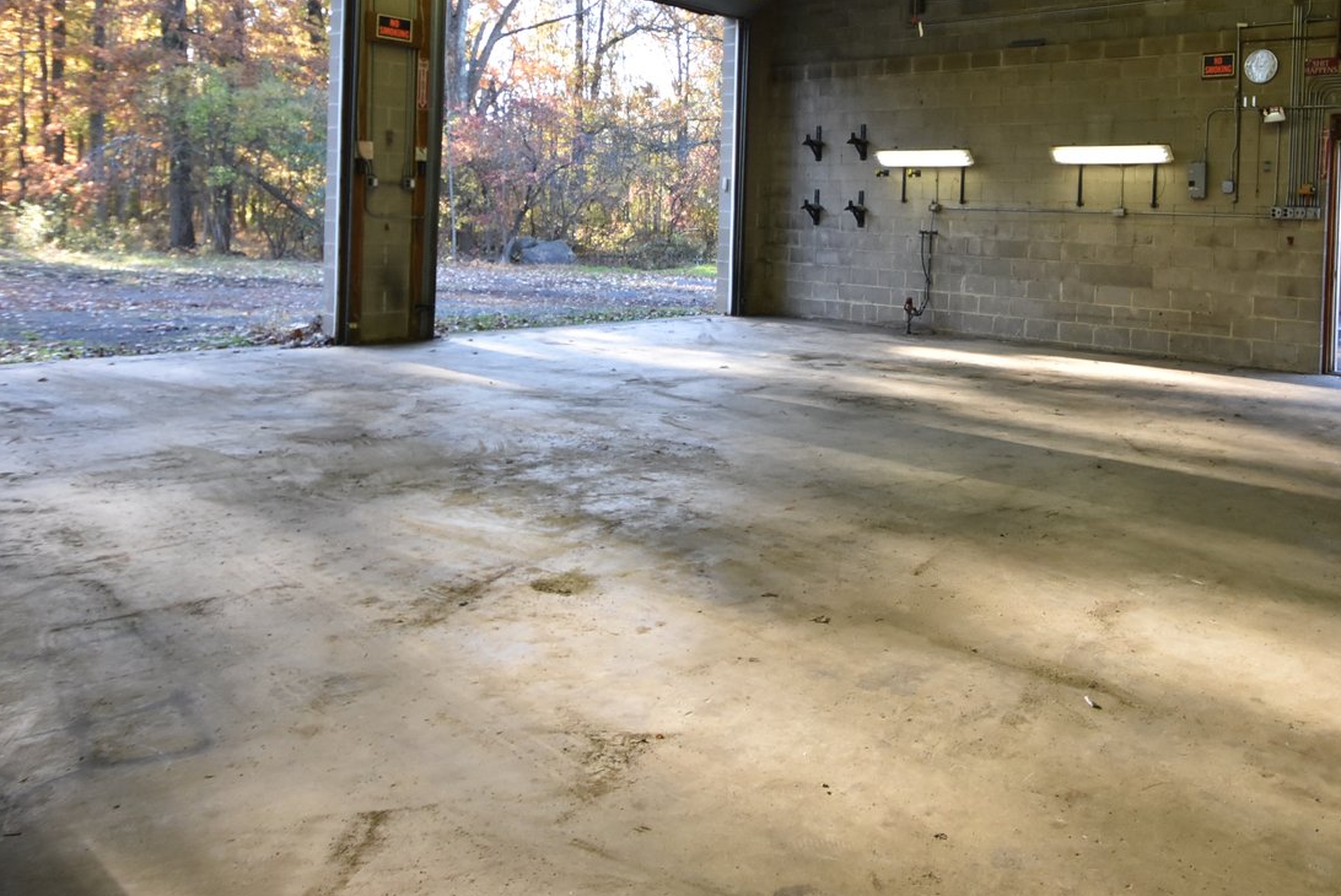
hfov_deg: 62.4
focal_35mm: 28
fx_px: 1044
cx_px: 971
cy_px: 223
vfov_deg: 44.9
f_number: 5.6
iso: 800
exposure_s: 1/125
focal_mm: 12
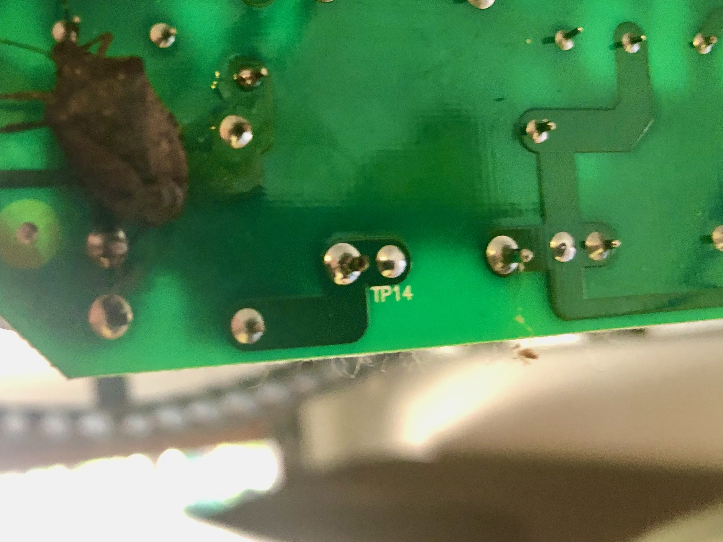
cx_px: 173
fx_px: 898
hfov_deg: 42.4
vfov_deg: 33.1
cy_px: 158
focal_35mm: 43
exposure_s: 1/11
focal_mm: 3.99
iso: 100
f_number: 1.8
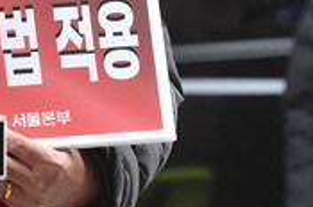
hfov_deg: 2.7
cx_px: -102
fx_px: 6674
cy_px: -162
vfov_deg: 1.8
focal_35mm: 769
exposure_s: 1/250
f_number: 10
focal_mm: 210
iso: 2500
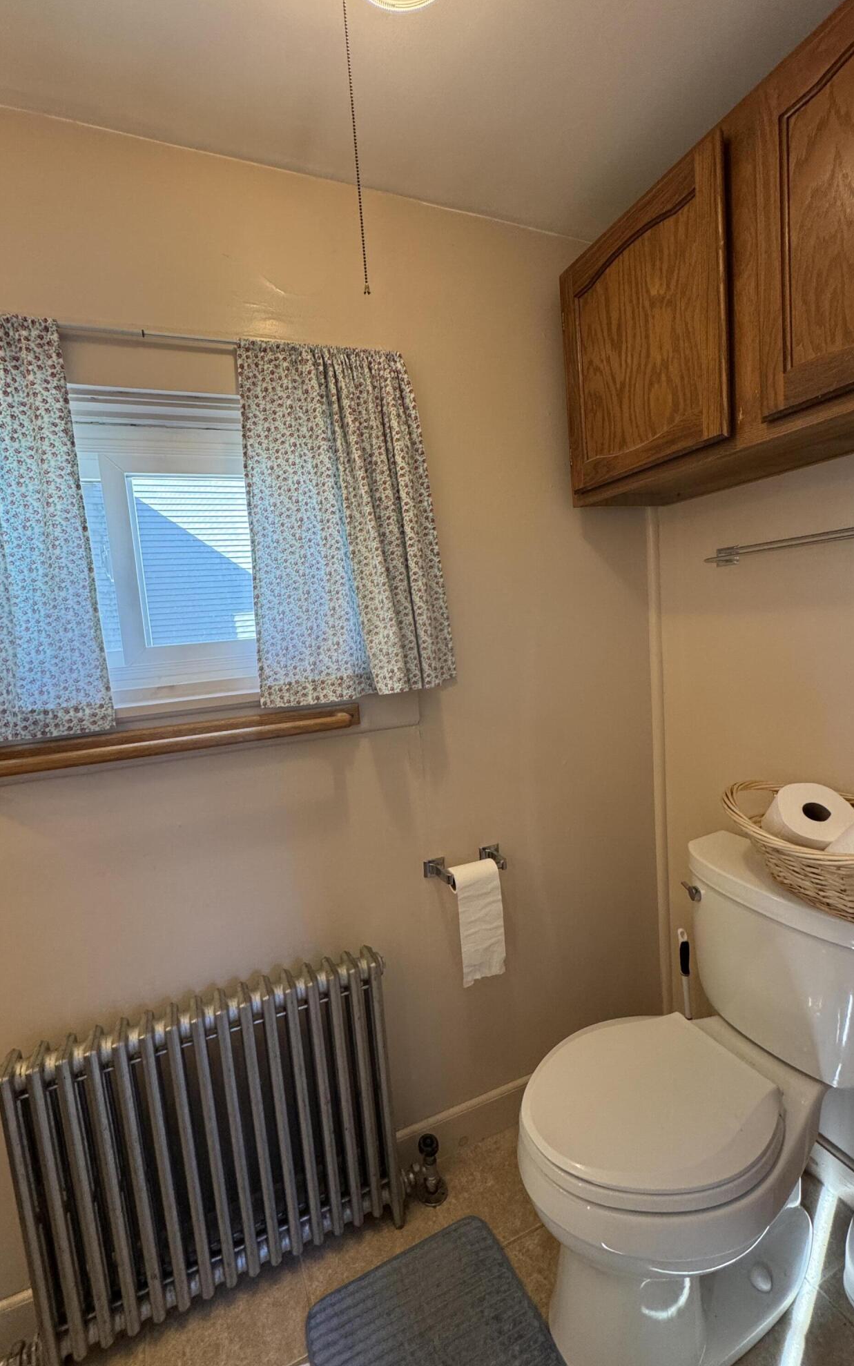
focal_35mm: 15
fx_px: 559
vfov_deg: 101.5
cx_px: 396
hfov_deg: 74.7
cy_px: 687
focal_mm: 2.22
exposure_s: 1/120
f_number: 2.2
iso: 250
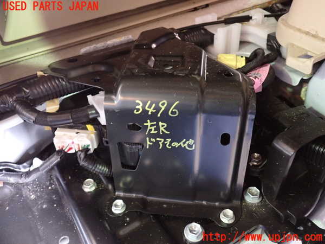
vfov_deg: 46.8
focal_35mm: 30
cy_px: 122
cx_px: 162
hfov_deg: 60.0
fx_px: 282
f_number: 2.3
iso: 800
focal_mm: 5.4
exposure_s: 1/15
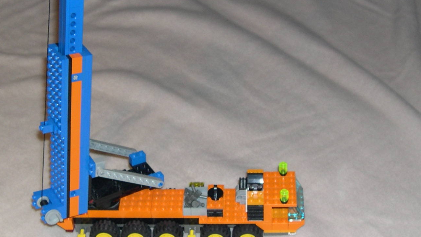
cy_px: 115
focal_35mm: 73
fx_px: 815
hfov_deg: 28.9
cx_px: 176
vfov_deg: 16.5
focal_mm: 8
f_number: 2.8
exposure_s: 1/60
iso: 100
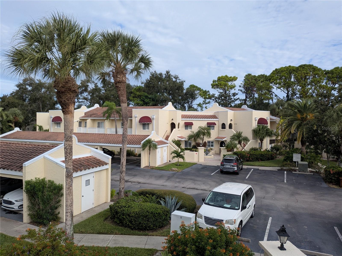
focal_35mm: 24
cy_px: 128
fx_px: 237
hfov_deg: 71.6
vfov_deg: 56.8
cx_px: 171
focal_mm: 4.53
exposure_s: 1/1003
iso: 28
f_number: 1.7
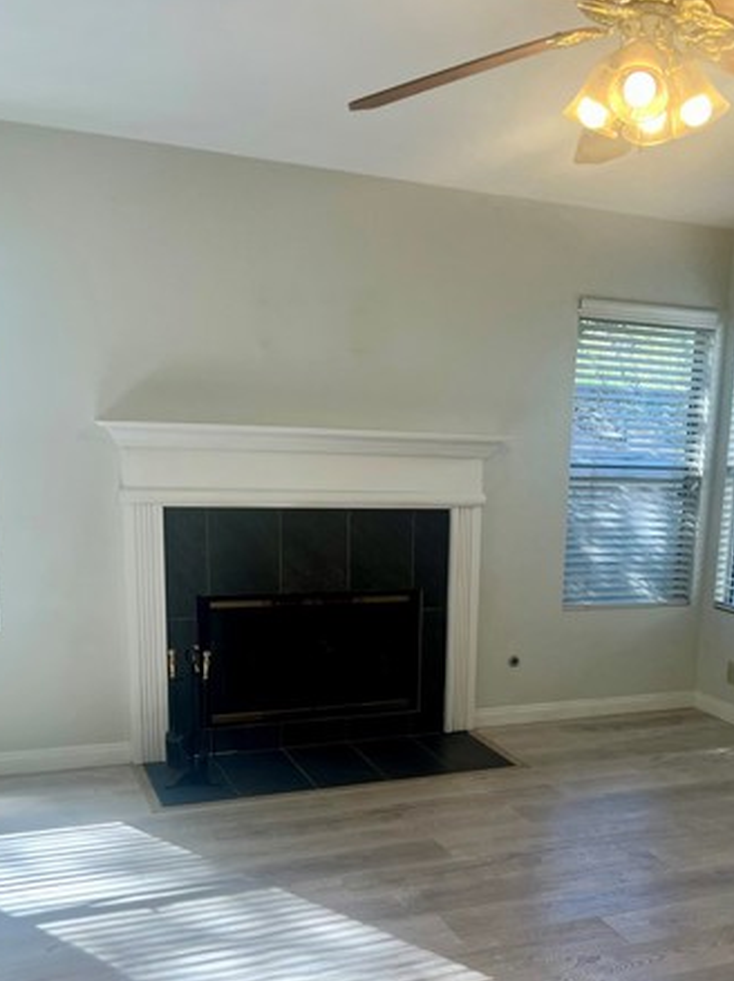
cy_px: 658
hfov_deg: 37.2
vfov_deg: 48.1
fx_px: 1075
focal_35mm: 38
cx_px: 506
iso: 50
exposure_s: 1/162
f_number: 1.5
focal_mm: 5.7
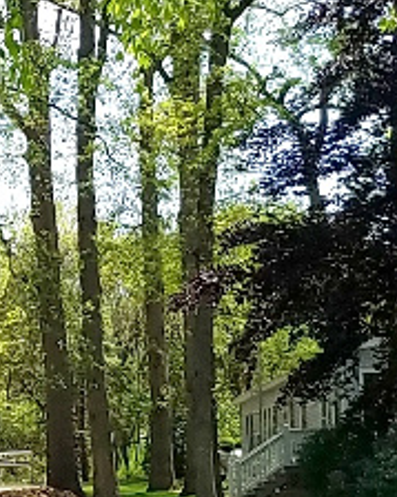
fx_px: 2660
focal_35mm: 181
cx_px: 75
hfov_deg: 8.5
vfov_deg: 10.7
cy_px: 189
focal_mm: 4.2
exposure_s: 1/1676
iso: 50
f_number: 1.7
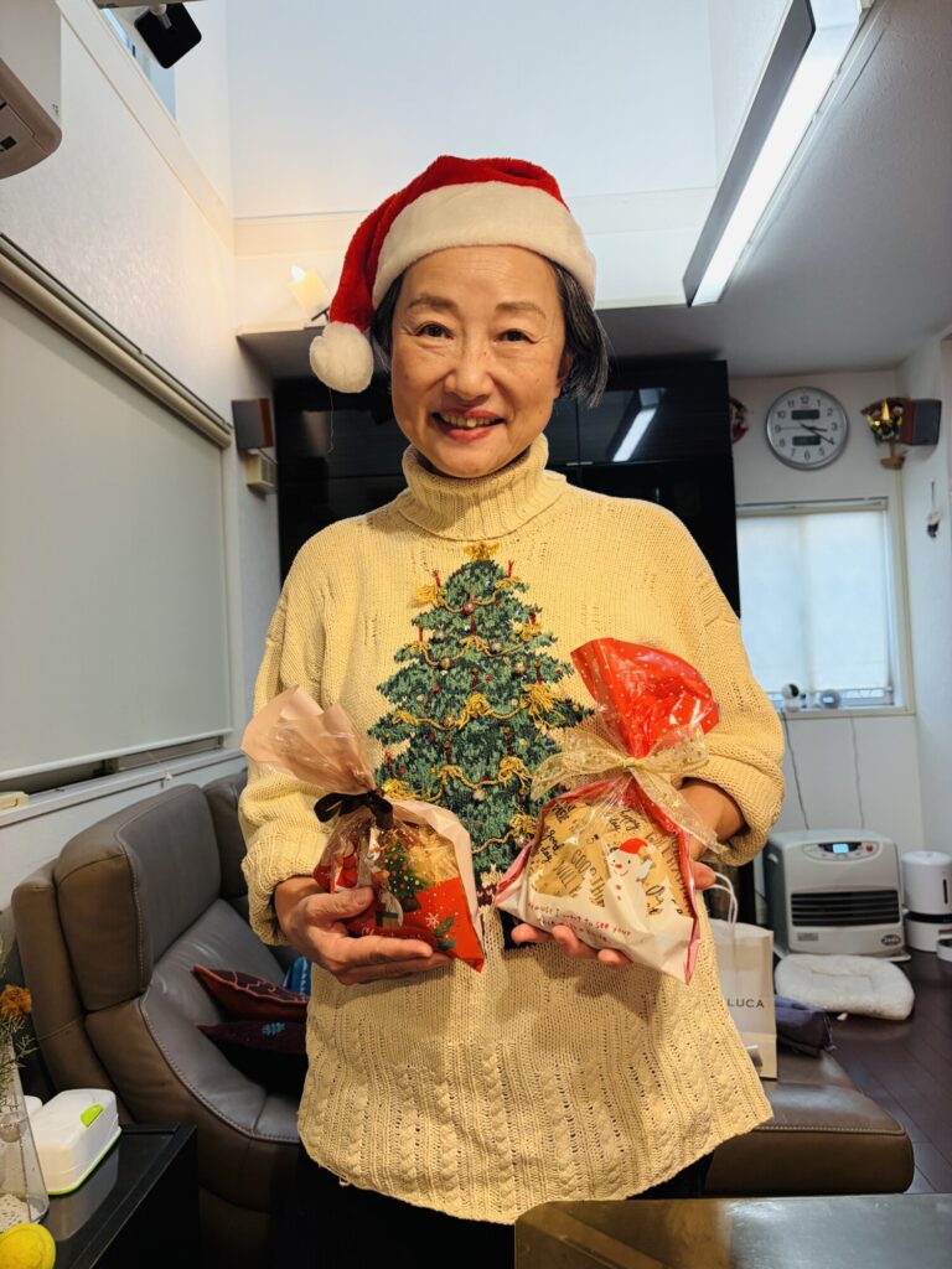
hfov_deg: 53.1
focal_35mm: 26
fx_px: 953
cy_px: 634
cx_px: 476
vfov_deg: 67.3
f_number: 1.6
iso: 160
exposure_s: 1/50
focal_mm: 5.96
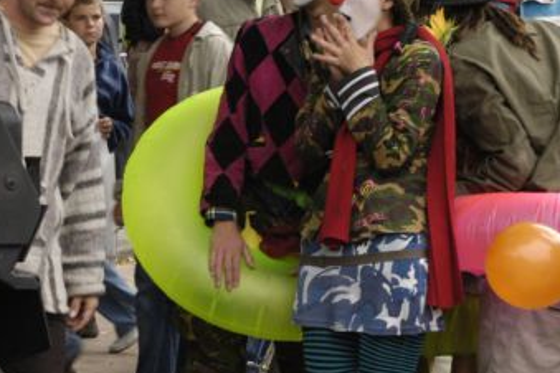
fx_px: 4137
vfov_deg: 5.2
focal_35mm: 266
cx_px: 320
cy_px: 107
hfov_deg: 7.7
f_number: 16
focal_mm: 100
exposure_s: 1/60
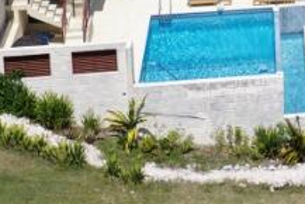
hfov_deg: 14.6
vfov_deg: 9.7
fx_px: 1119
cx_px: 439
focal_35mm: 132
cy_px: -205
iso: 125
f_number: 2.8
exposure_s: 1/2500
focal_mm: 14.45
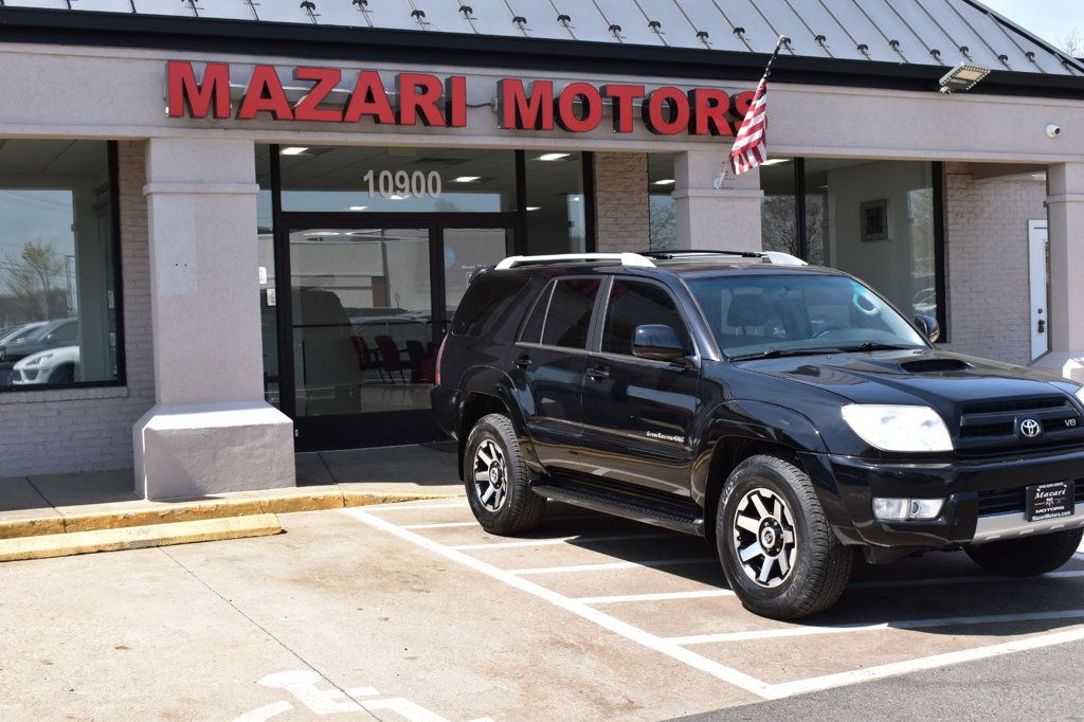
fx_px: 1354
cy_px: 361
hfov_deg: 43.6
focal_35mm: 45
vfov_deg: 29.8
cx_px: 542
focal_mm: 30
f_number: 11
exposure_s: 1/400
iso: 400
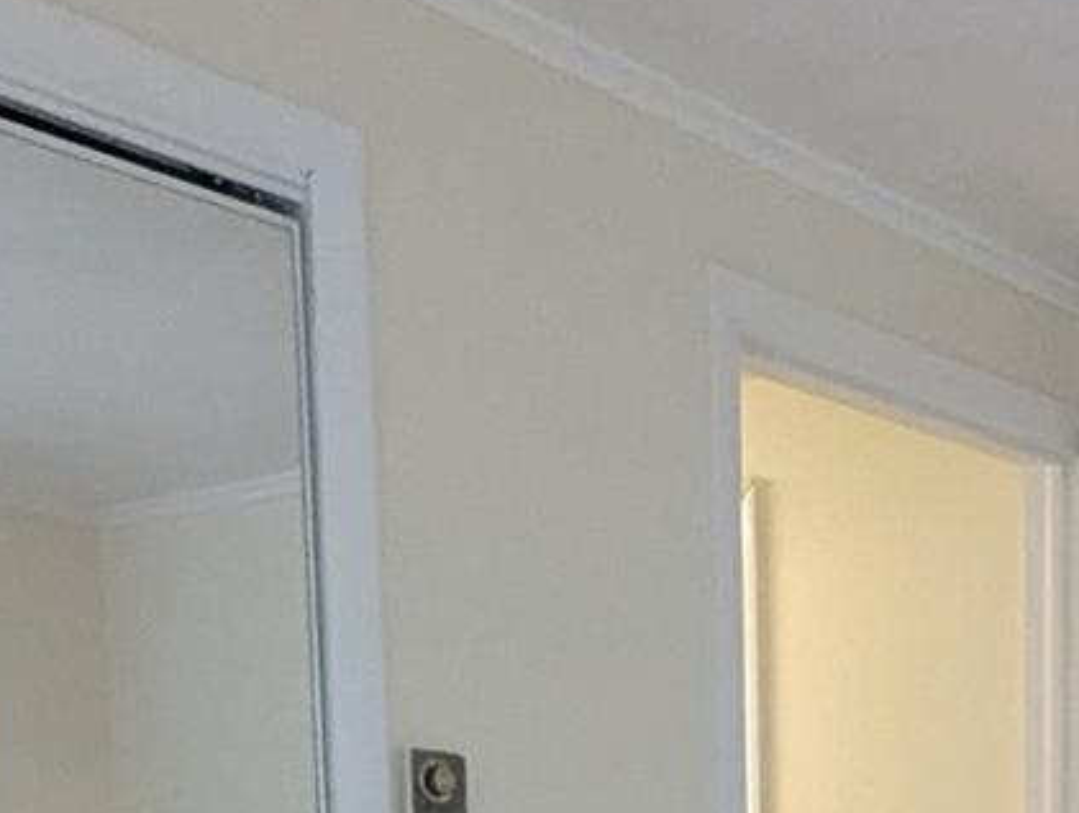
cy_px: 1316
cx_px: 1110
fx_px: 1967
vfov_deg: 19.4
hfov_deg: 28.5
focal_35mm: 63
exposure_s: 1/24
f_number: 2.2
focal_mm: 1.95
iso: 408
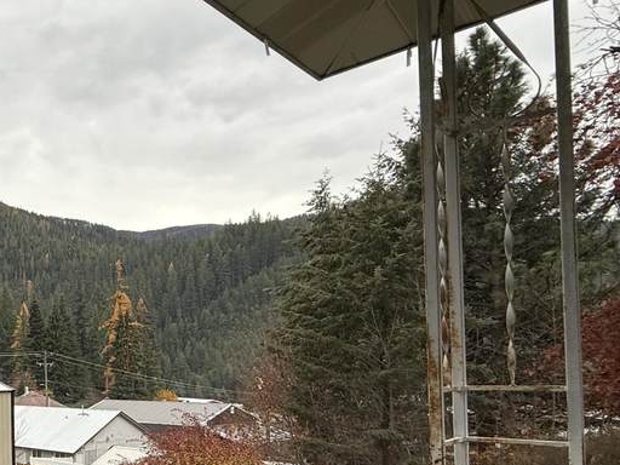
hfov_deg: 40.1
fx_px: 627
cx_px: -96
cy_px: 348
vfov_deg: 39.6
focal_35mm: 35
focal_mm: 2.22
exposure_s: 1/160
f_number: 2.2
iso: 50
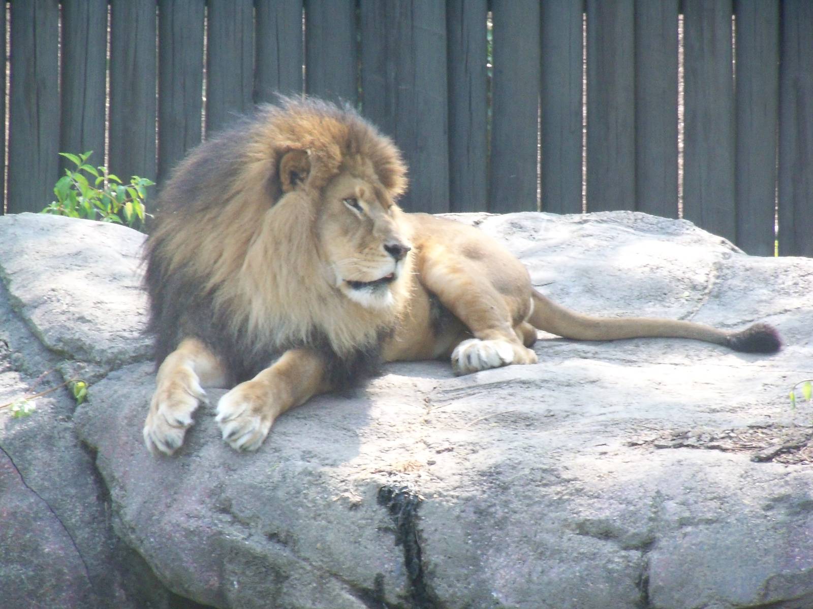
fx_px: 8220
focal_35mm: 350
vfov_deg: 4.2
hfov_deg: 5.7
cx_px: 406
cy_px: 304
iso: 400
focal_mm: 62
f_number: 11.3
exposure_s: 1/60
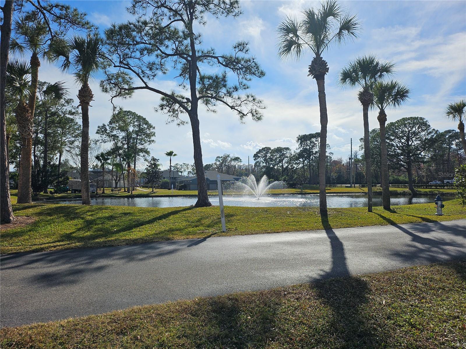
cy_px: 174
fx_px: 323
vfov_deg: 56.8
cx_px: 233
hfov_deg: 71.6
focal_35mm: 24
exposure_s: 1/9131
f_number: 1.8
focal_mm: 5
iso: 50
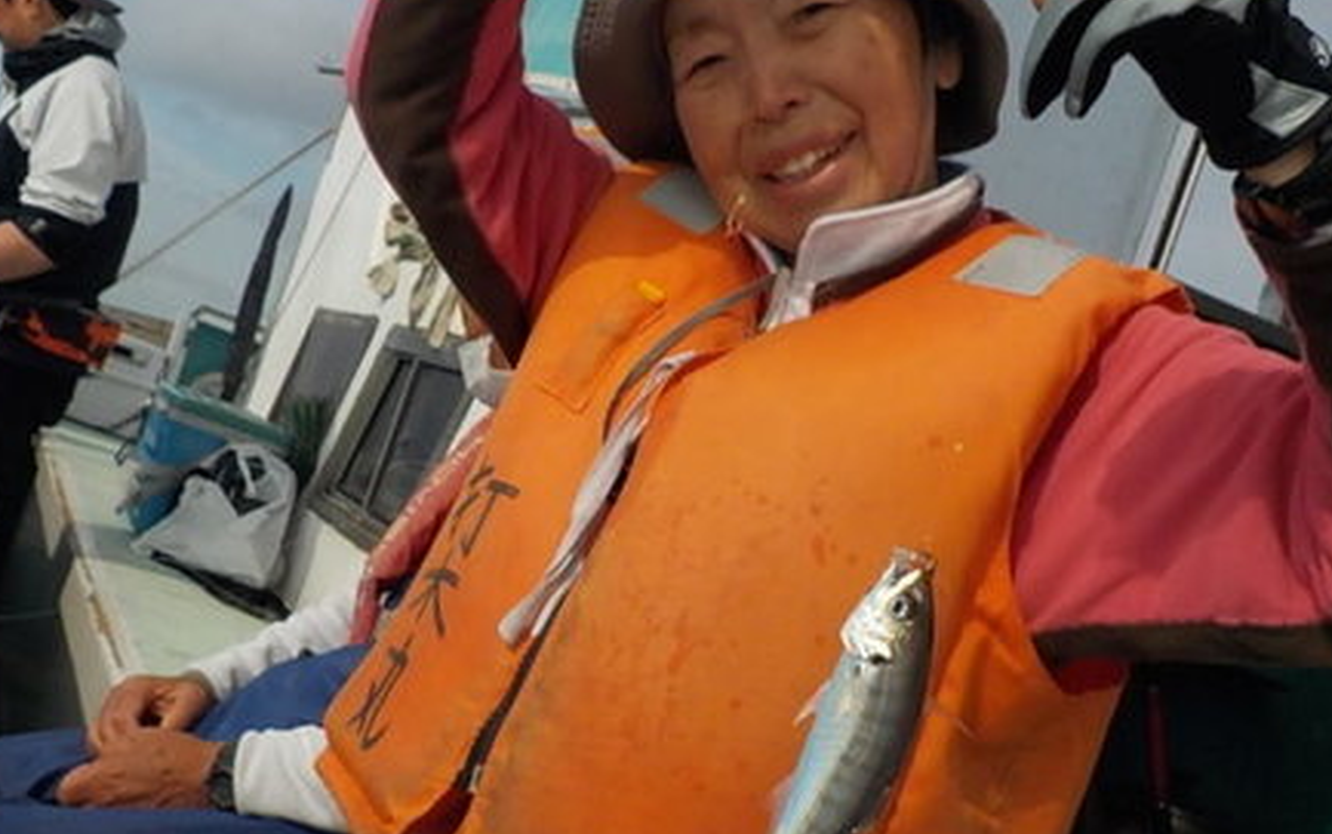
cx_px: 544
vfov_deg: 27.4
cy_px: 495
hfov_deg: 42.5
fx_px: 1707
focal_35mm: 47
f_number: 6.6
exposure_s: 1/500
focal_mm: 4.1
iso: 125
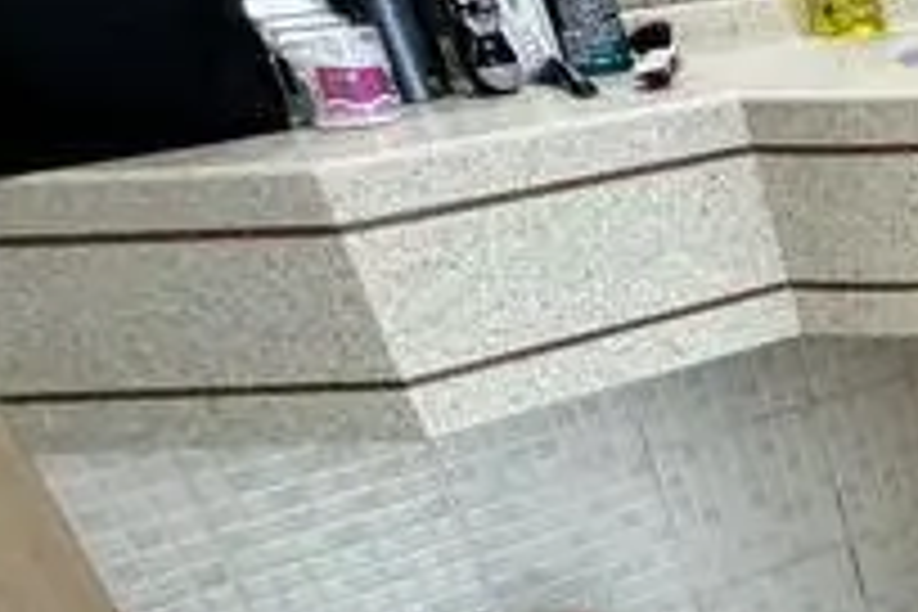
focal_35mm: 57
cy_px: 554
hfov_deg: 24.4
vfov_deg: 23.2
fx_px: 1453
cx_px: 1480
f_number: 2.2
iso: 320
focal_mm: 2.22
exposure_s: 1/99
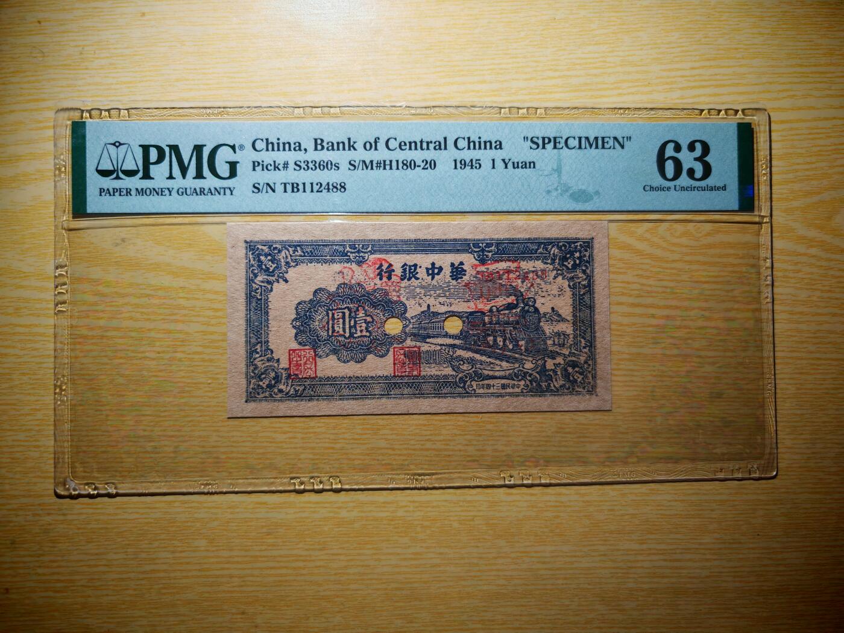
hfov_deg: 65.3
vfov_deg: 51.4
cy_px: 316
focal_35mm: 27
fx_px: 658
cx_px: 422
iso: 500
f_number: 1.6
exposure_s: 1/100
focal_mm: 7.62
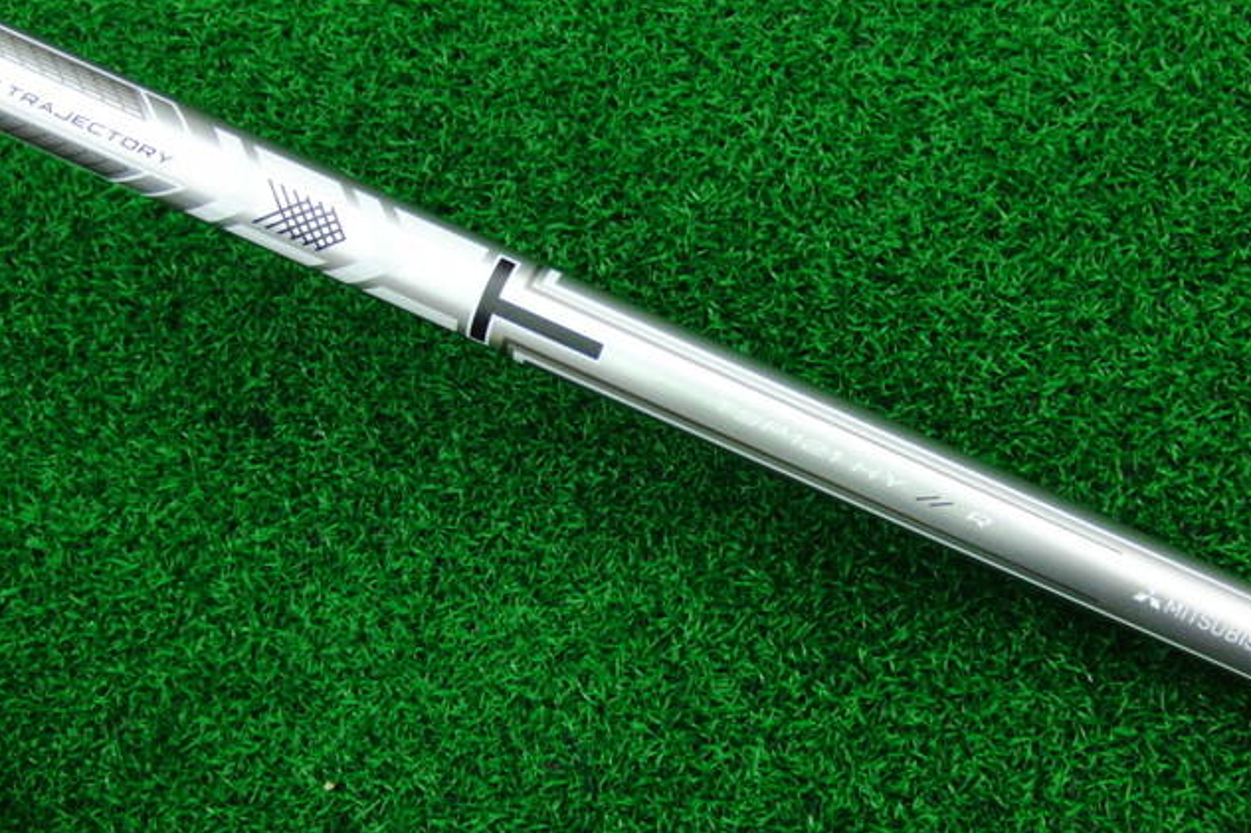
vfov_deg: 34.2
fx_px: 1355
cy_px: 376
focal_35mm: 39
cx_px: 631
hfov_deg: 49.6
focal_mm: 6.42
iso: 400
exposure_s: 1/50
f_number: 3.6
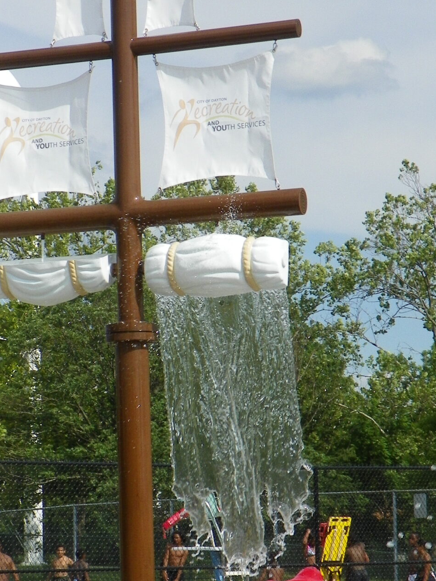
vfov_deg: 14.7
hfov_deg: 11.1
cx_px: 139
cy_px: 379
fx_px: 2250
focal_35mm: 134
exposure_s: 1/400
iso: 64
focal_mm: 11.8
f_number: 5.6
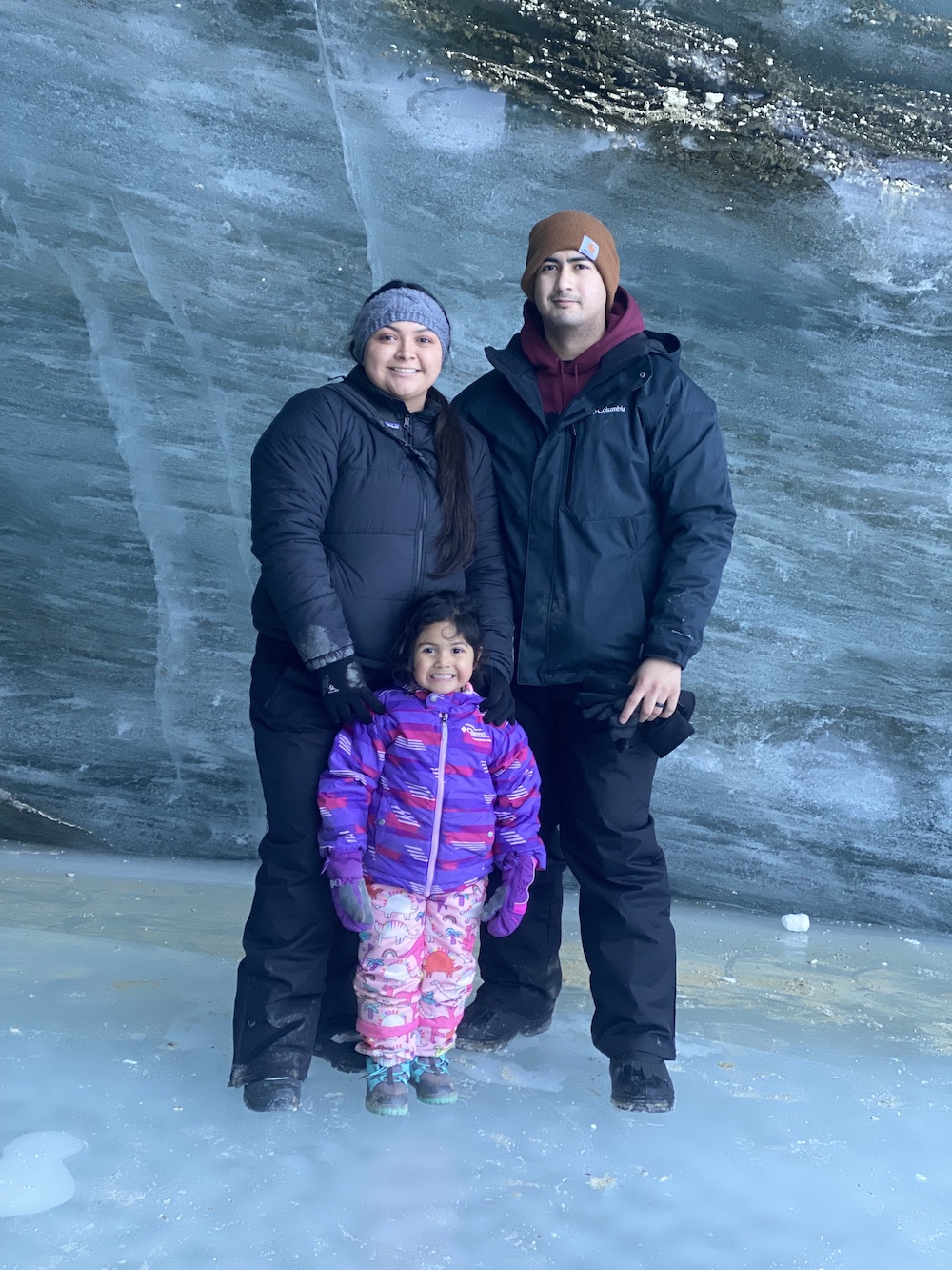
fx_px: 1906
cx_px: 476
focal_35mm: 52
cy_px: 635
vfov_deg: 36.8
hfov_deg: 28.0
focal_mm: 6
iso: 160
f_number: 2
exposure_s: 1/40
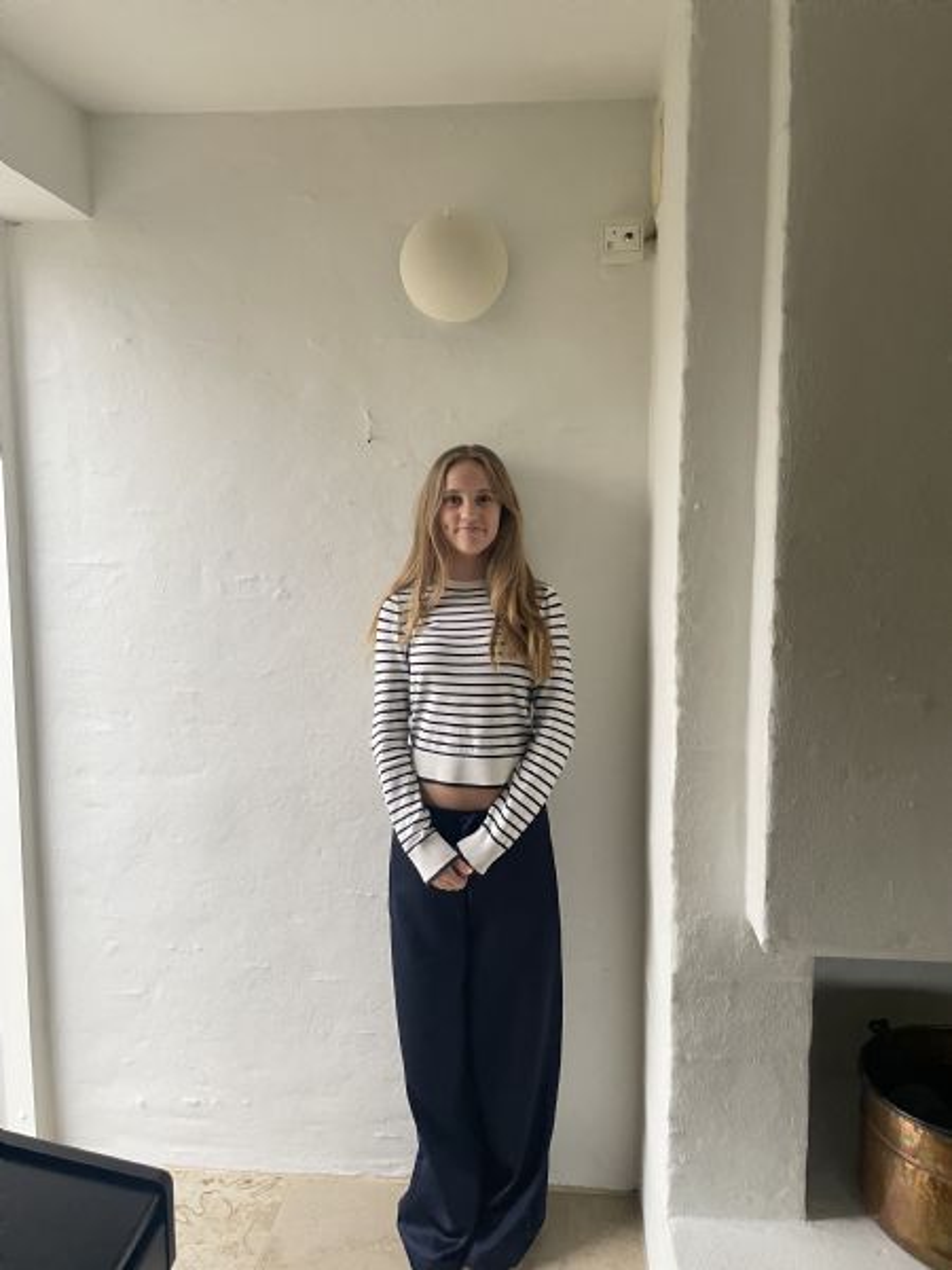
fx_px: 953
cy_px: 635
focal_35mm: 26
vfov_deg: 67.3
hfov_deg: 53.1
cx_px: 476
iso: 200
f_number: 1.6
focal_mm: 4.2
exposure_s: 1/60
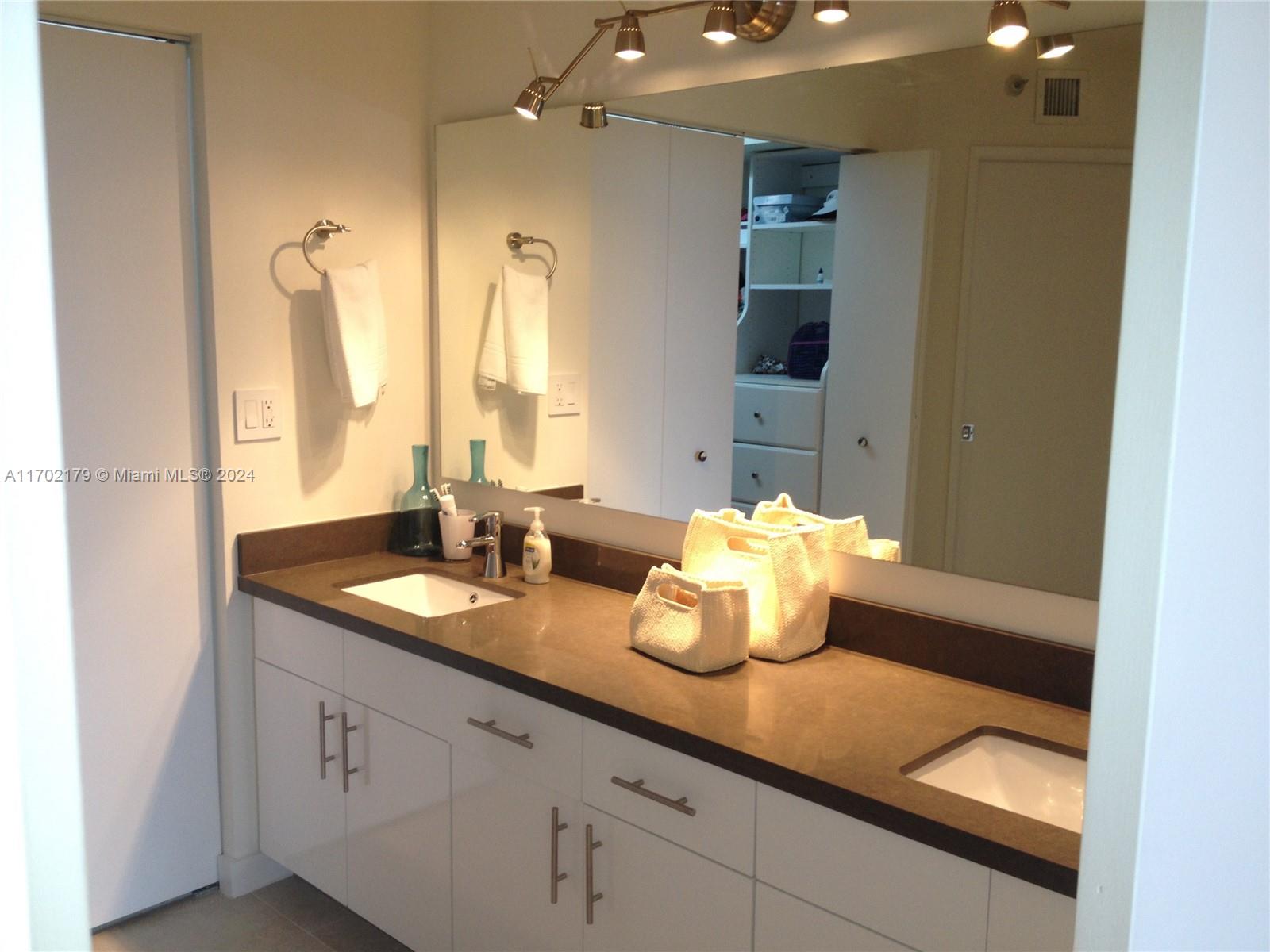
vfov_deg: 40.7
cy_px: 476
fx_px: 1284
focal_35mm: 35
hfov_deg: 52.6
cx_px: 635
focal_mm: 4.28
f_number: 2.4
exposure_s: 1/20
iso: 80
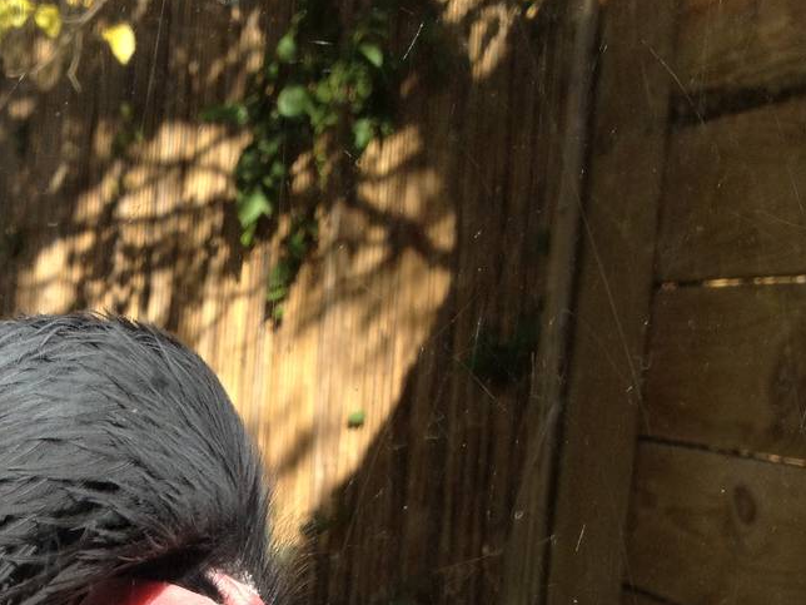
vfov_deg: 16.4
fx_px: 2026
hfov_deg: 21.8
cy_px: 705
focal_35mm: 87
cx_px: 38
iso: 64
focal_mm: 4.28
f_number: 2.4
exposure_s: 1/635
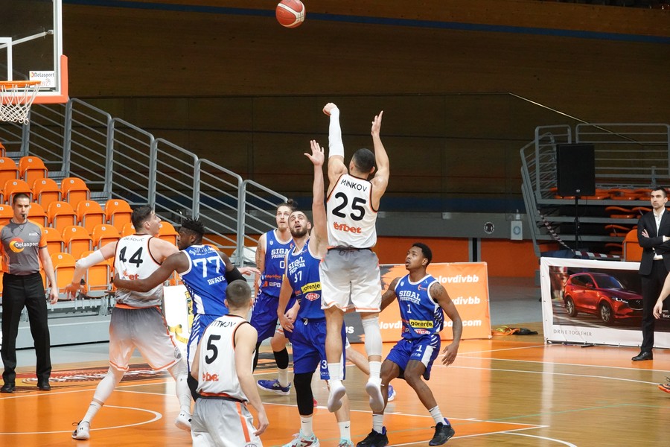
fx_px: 2959
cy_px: 224
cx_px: 335
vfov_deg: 8.6
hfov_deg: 12.9
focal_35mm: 159
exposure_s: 1/640
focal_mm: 58.29
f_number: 5
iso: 3200
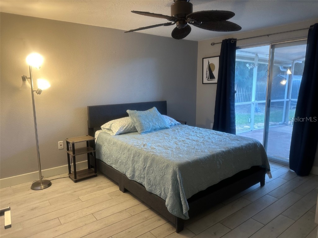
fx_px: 220
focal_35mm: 24
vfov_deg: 56.8
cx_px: 159
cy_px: 119
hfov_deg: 71.6
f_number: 1.78
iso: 200
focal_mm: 6.86
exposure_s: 1/60
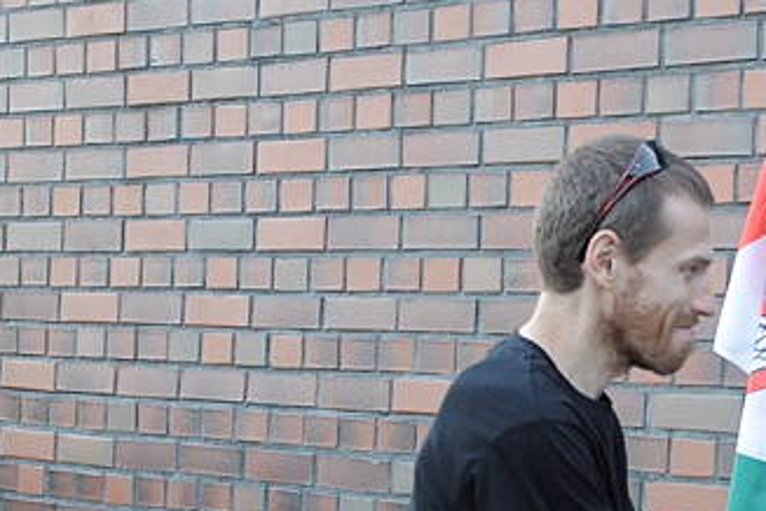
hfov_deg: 14.6
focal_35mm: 136
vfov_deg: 9.9
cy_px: 582
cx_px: 900
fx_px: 2900
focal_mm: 35
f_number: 5
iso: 800
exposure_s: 1/100
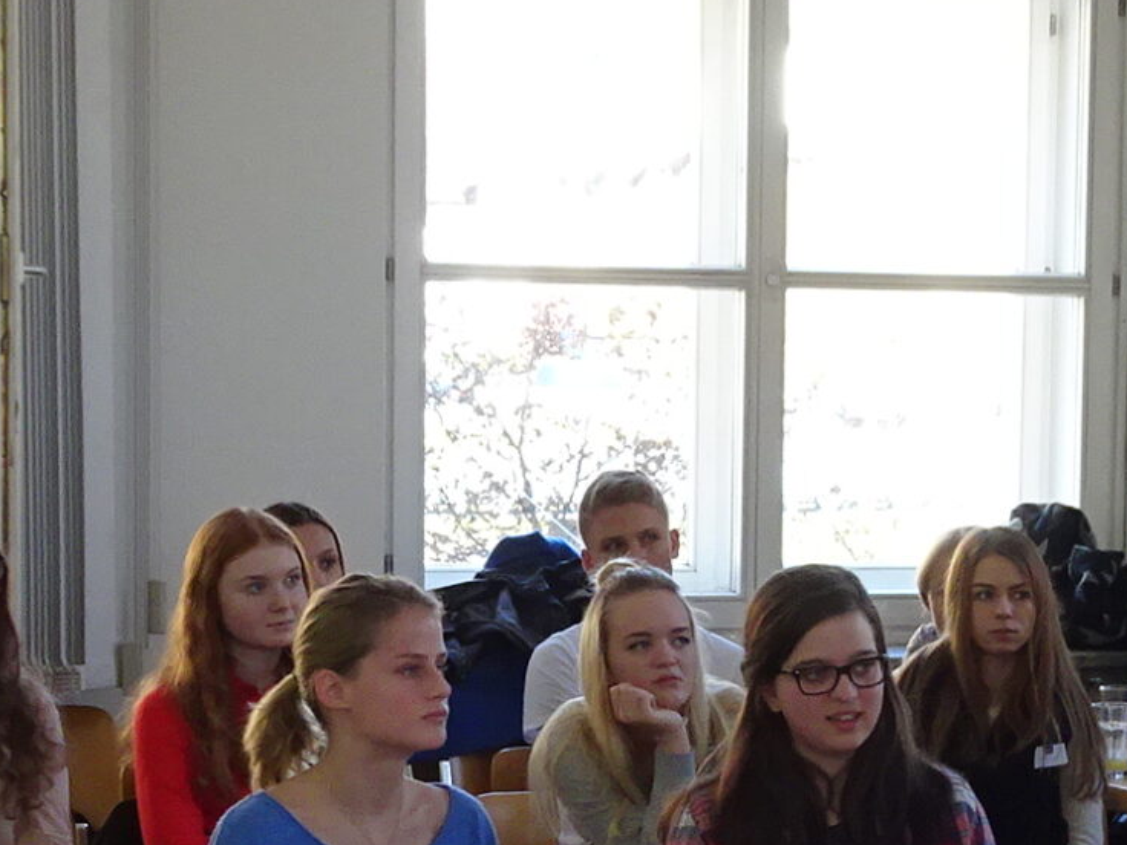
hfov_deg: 12.8
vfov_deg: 9.6
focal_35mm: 153
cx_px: 1049
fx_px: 4981
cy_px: 948
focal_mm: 7.58
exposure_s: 1/50
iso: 250
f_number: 4.5
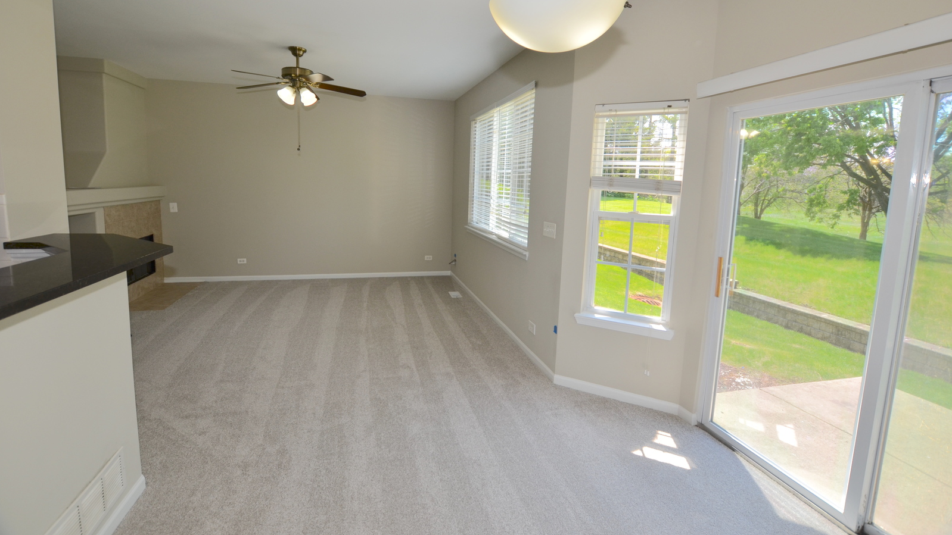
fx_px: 404
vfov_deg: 66.7
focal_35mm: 16
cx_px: 470
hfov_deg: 99.4
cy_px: 227
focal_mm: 10
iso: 200
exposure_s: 1/100
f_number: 5
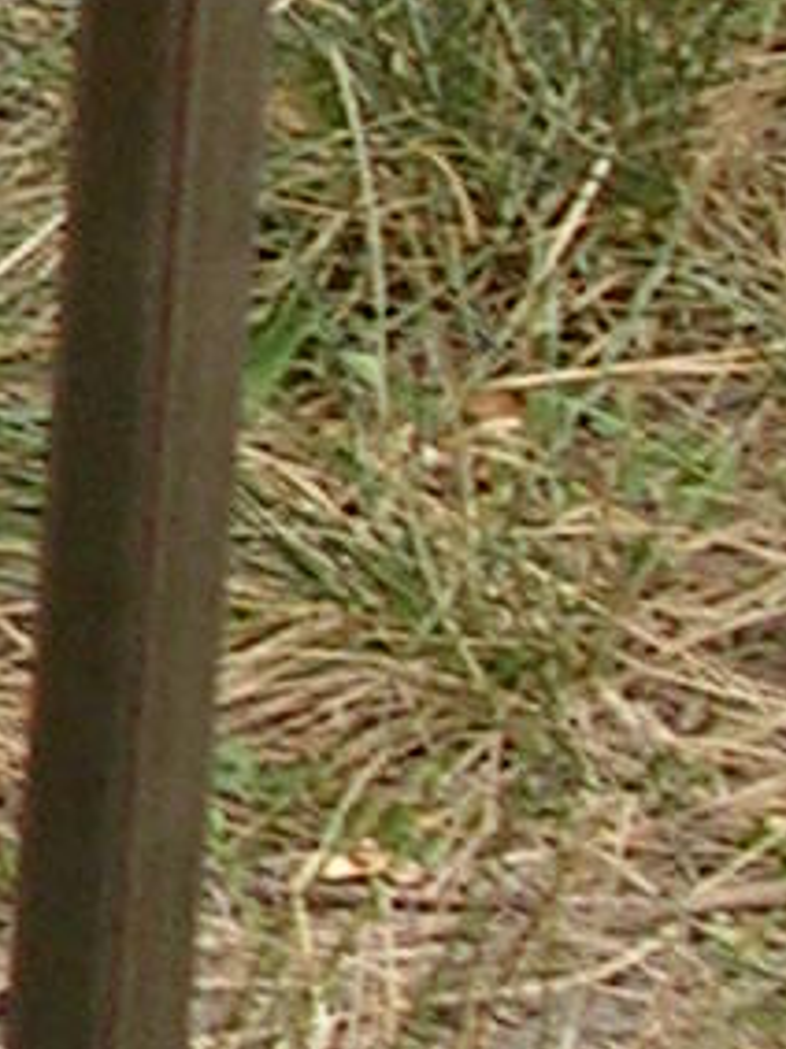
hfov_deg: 5.1
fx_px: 8332
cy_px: 185
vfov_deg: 7.2
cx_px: -1728
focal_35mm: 275
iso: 50
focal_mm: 5.8
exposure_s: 1/384
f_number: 2.8
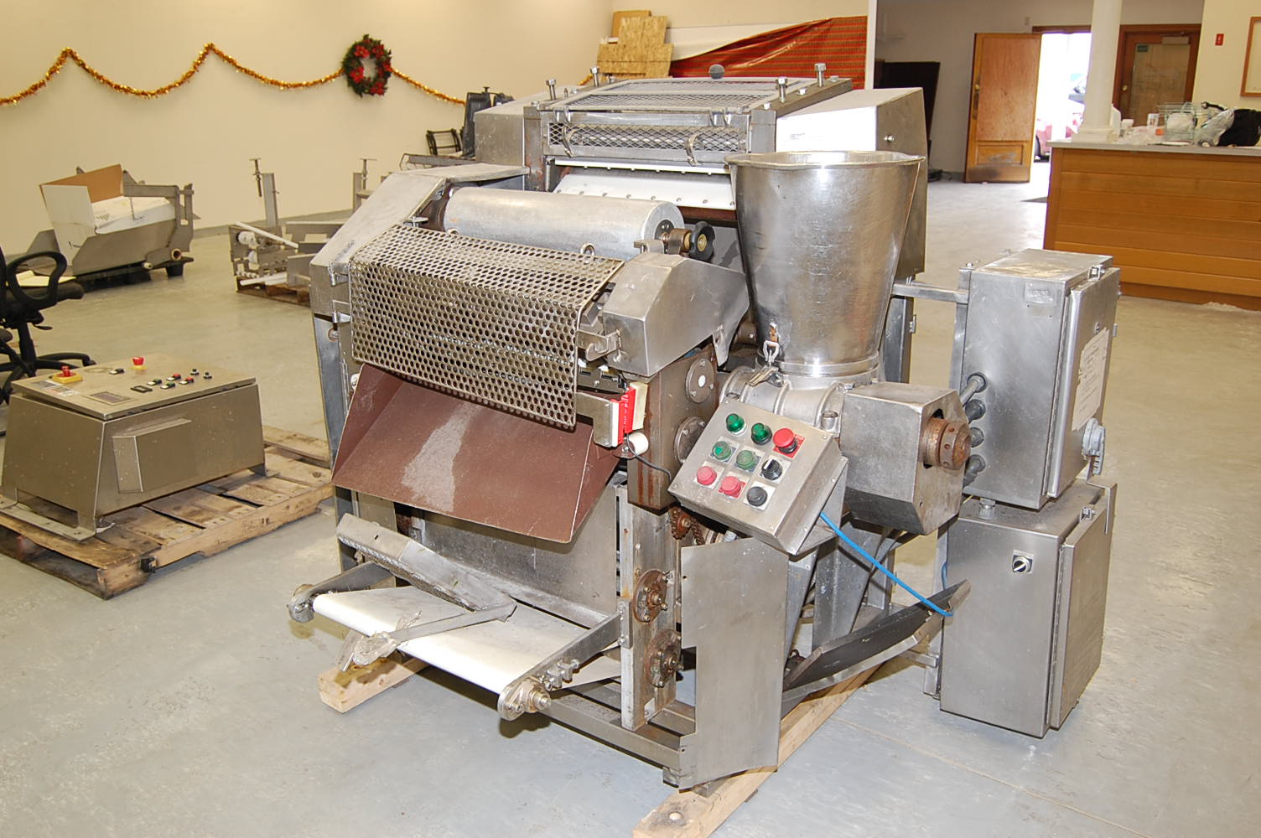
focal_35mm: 30
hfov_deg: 62.0
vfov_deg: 43.5
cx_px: 630
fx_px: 1050
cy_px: 419
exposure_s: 1/60
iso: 400
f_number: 4
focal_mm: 20
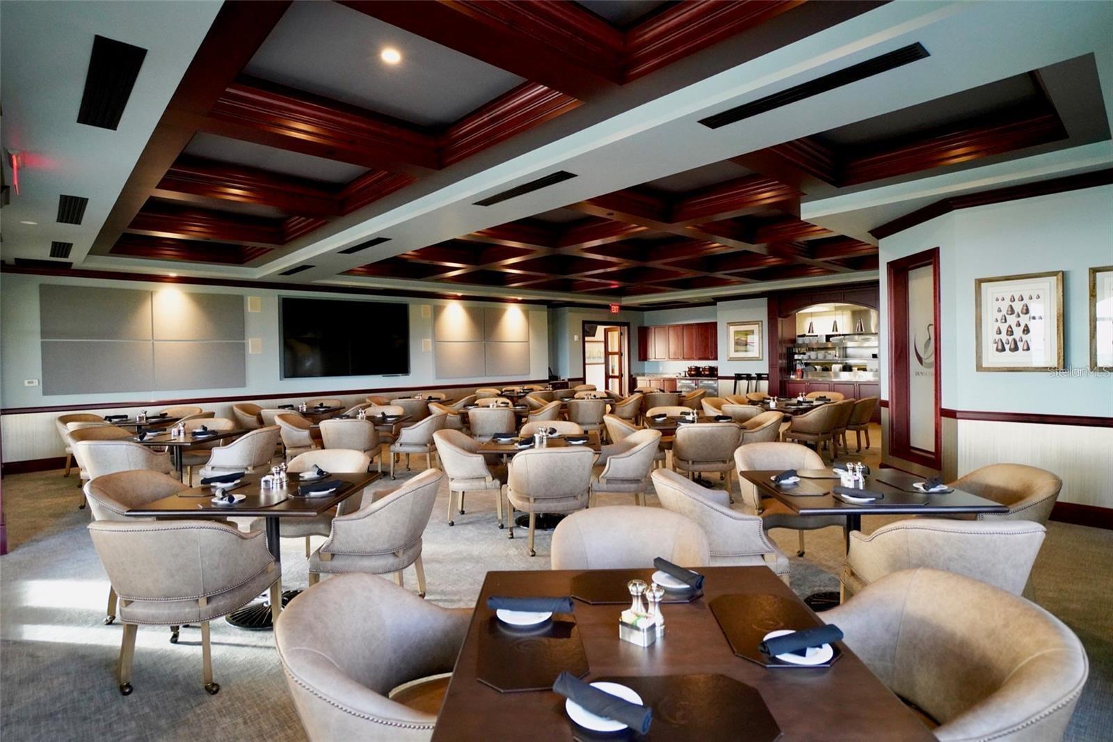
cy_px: 371
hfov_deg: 90.0
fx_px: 556
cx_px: 556
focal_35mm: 18
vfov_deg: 67.4
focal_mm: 18
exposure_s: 1/160
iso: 6400
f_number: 4
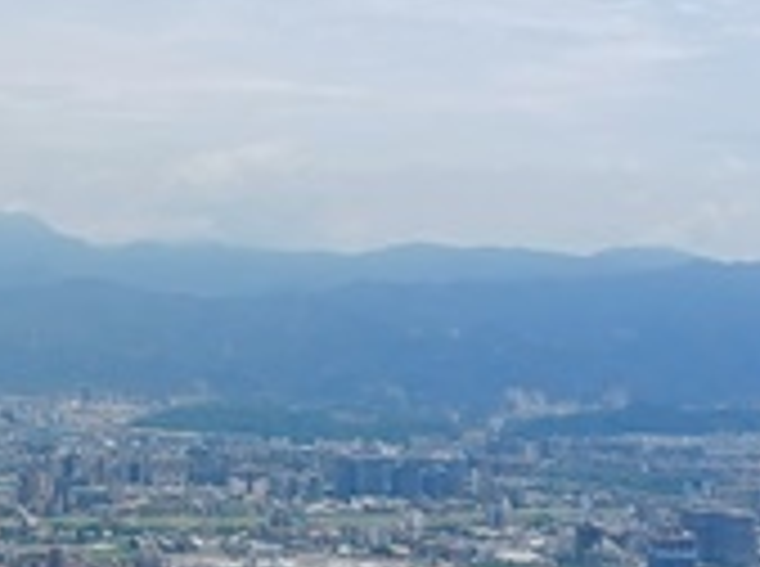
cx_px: 9
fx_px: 1950
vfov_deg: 16.5
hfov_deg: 21.3
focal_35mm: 89
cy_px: 261
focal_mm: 4.6
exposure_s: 1/683
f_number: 1.8
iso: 32
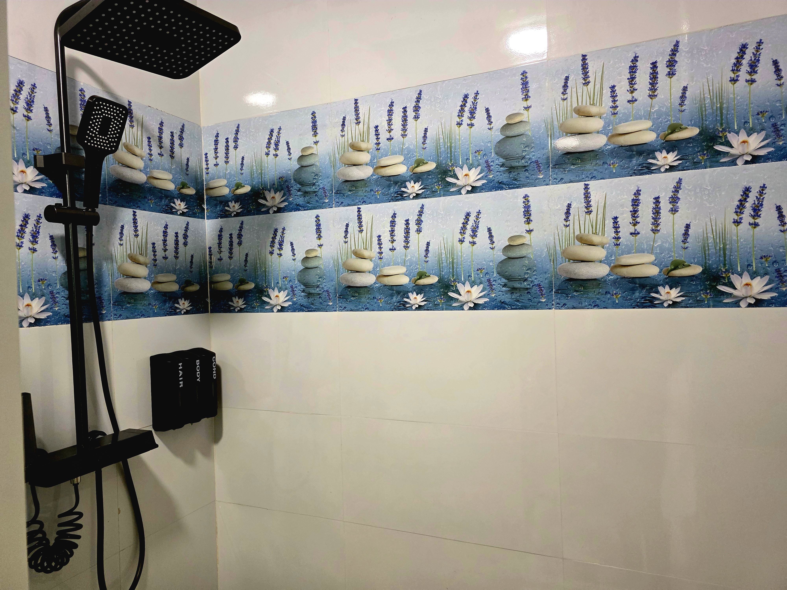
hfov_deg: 73.9
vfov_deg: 58.9
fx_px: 523
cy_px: 295
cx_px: 394
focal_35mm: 23
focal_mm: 6.3
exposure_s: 1/101
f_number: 1.7
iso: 320
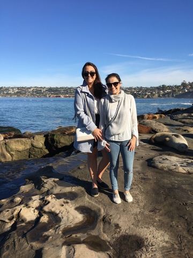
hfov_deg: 48.2
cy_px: 129
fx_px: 216
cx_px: 96
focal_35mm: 29
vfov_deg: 61.7
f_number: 2.2
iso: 25
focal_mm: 4.15
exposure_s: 1/1603
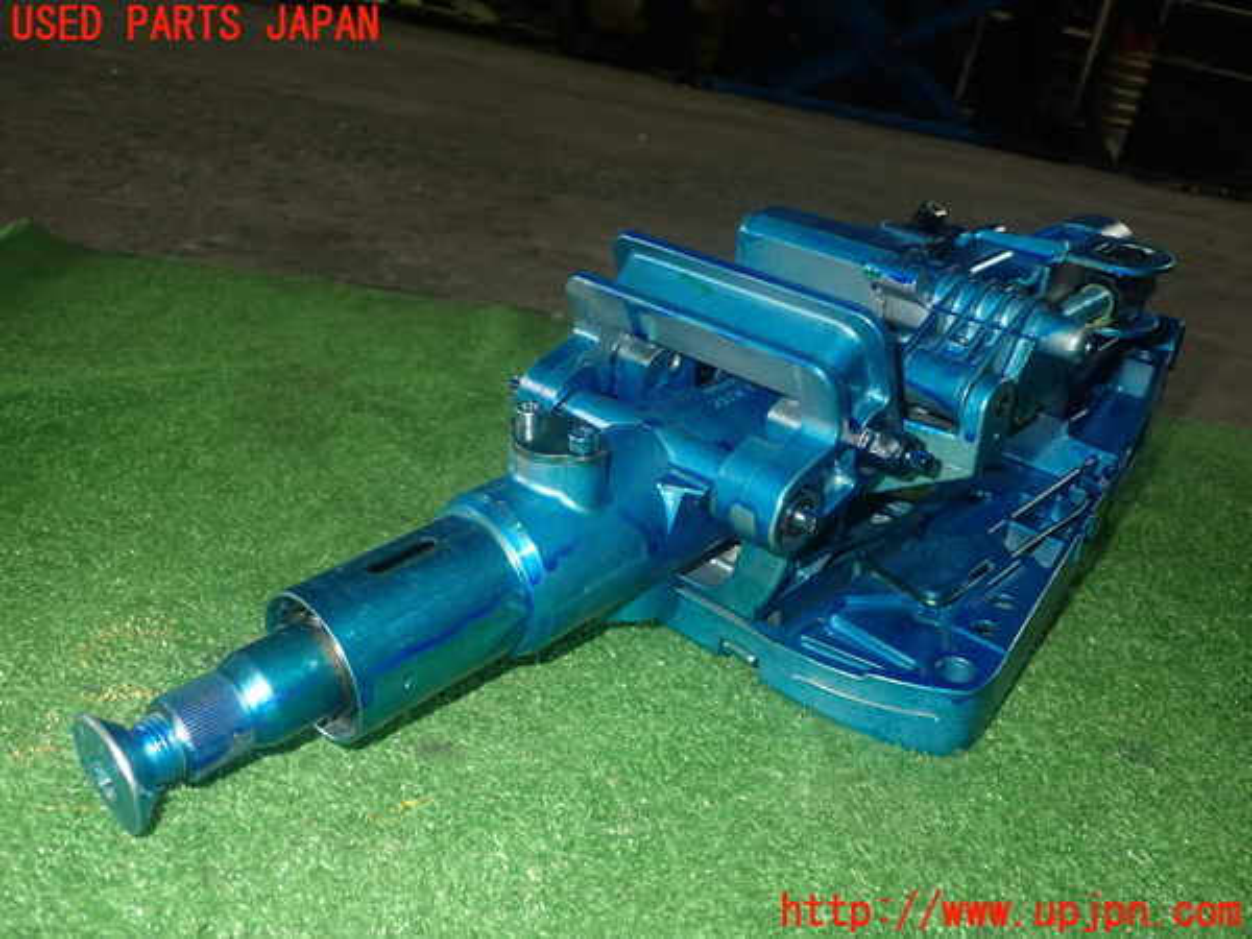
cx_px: 626
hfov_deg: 56.8
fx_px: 1157
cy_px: 470
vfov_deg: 44.2
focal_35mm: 32
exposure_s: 1/30
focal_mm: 5.79
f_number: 7.1
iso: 250
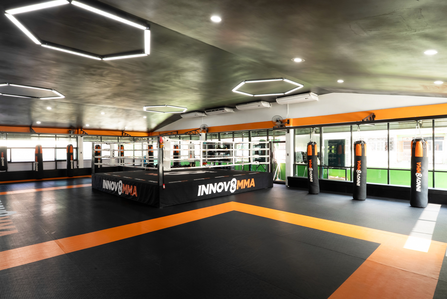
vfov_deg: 62.0
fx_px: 248
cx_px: 224
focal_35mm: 20
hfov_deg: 83.9
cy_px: 150
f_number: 18
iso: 125
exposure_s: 1/4
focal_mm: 20
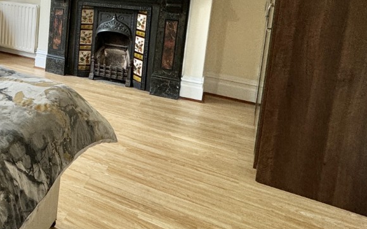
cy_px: 6
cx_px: -72
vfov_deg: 32.0
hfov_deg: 38.9
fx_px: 370
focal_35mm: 37
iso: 160
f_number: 2.2
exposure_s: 1/100
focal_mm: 2.22
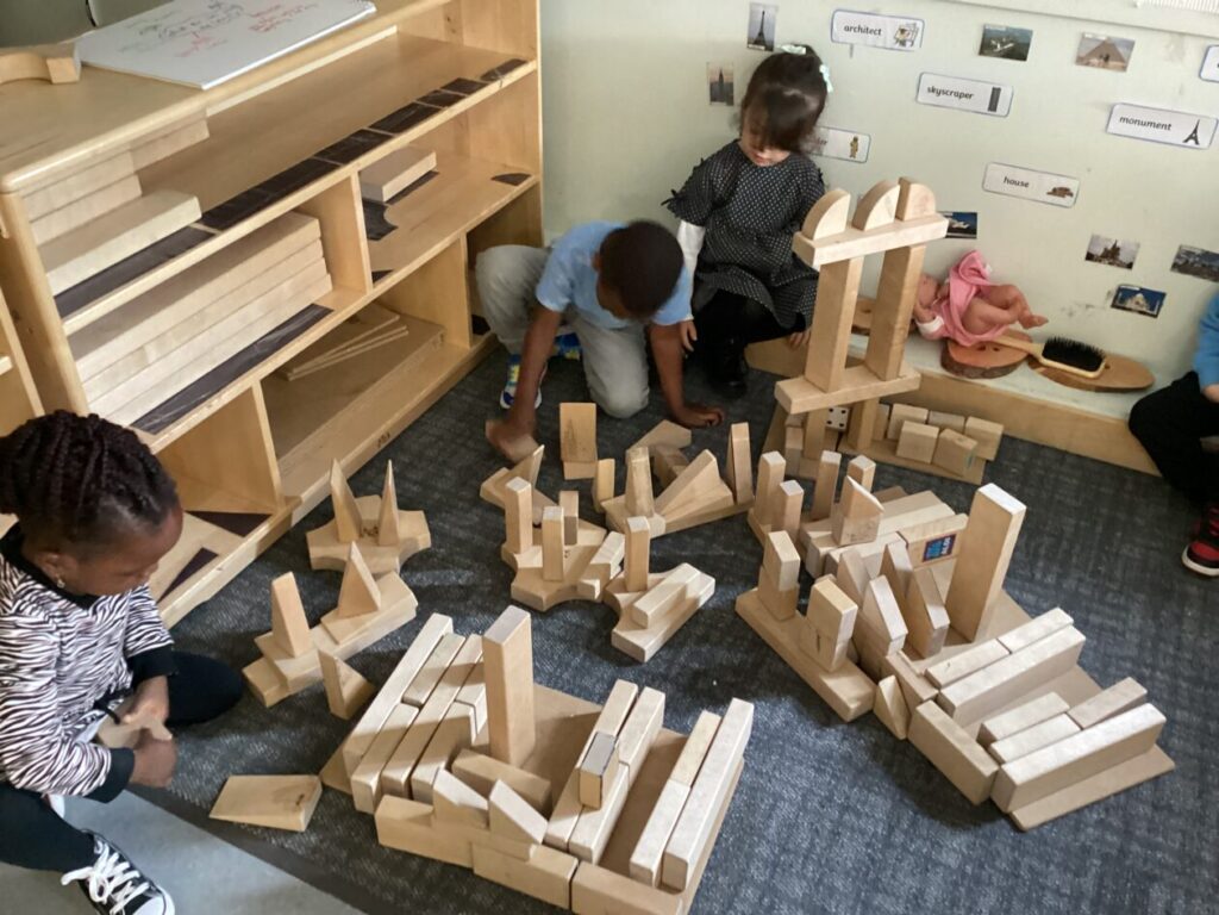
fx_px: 1092
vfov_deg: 45.4
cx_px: 610
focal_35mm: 31
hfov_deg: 58.4
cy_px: 458
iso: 500
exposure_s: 1/30
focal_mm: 3.3
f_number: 2.4
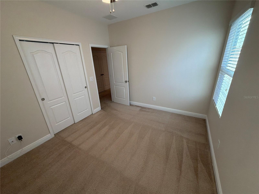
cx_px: 130
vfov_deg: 85.7
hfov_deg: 102.1
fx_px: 105
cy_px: 97
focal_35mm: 14
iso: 160
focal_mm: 2.22
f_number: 2.2
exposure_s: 1/120
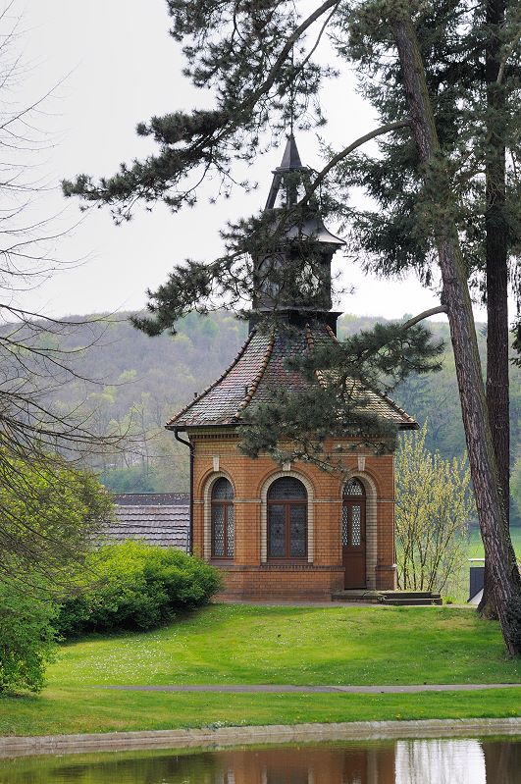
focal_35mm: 158
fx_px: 3426
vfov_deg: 13.1
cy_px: 392
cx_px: 260
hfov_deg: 8.7
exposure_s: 1/200
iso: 200
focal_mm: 105
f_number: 8
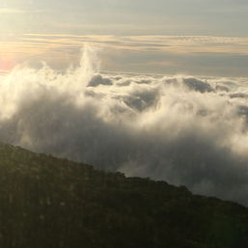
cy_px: 32
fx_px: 997
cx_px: -49
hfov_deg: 13.8
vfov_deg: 14.1
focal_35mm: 123
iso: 64
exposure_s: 1/320
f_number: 3.6
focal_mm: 9.8
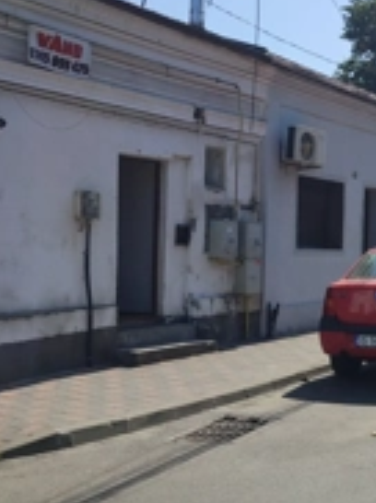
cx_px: 404
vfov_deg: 35.0
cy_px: 243
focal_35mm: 55
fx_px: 798
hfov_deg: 24.8
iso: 50
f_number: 1.9
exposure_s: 1/777
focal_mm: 6.04
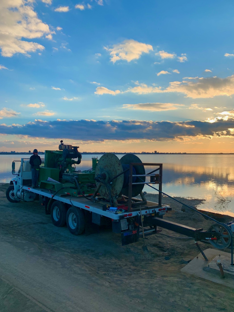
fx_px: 234
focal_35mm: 26
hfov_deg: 53.1
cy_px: 156
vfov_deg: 67.3
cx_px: 117
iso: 25
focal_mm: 4.25
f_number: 1.8
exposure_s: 1/2309
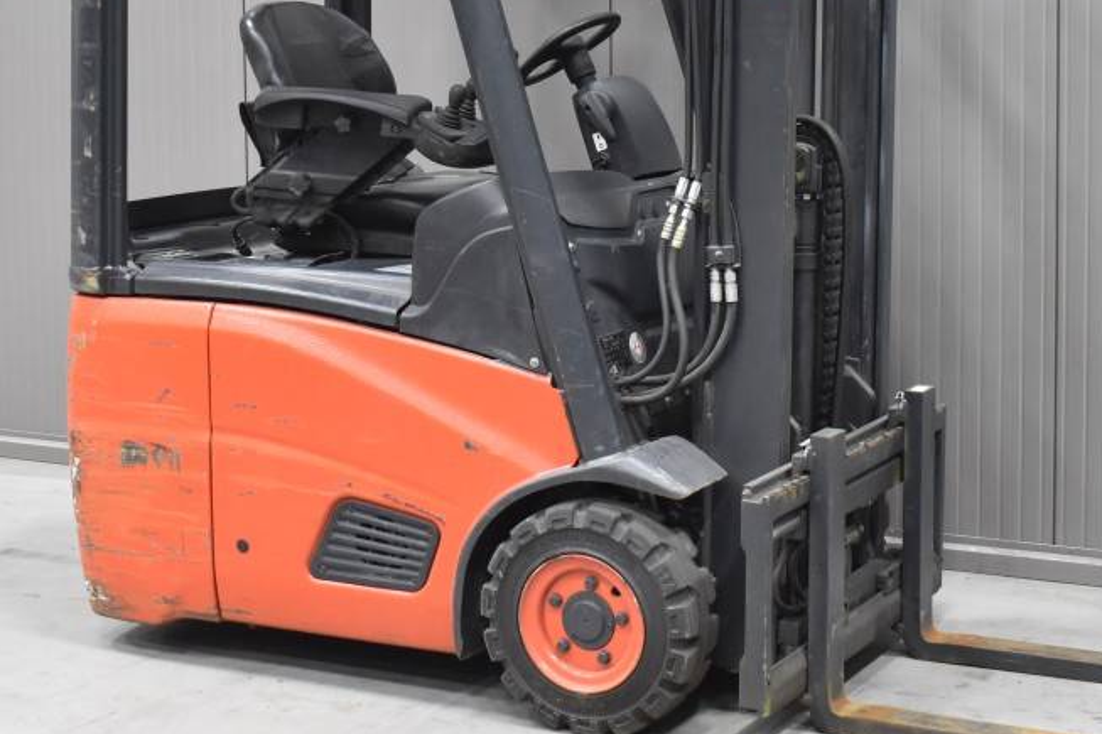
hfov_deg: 29.3
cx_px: 567
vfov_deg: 19.6
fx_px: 2109
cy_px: 199
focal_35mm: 69
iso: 1600
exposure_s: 1/25
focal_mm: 25
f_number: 5
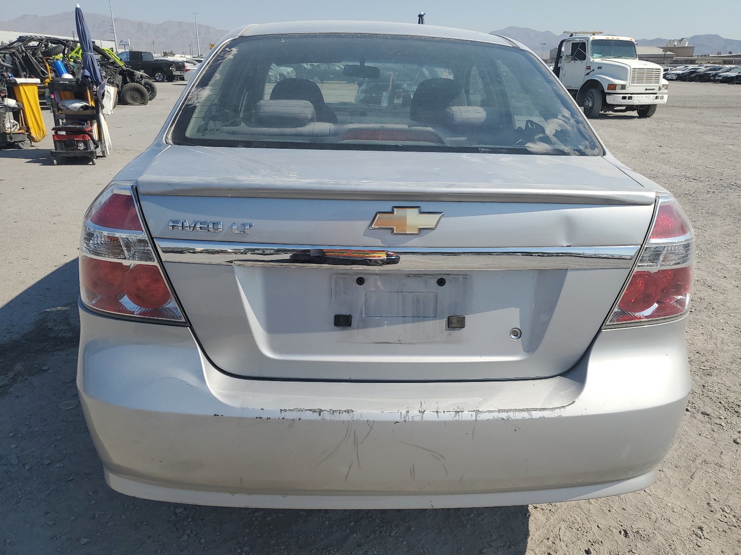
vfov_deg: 53.1
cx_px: 370
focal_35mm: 26
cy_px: 278
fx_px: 557
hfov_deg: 67.3
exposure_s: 1/5000
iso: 50
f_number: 1.5
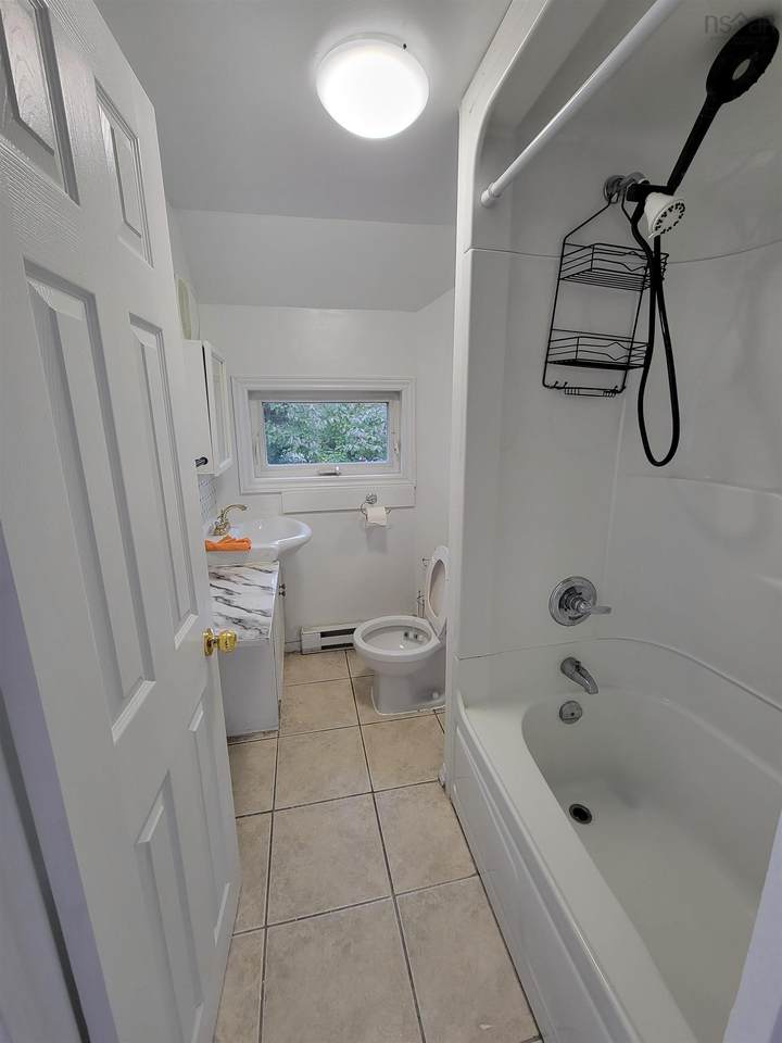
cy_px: 522
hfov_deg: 89.9
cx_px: 391
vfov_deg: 106.2
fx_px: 392
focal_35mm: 13
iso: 125
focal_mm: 2.2
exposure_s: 1/60
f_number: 2.2
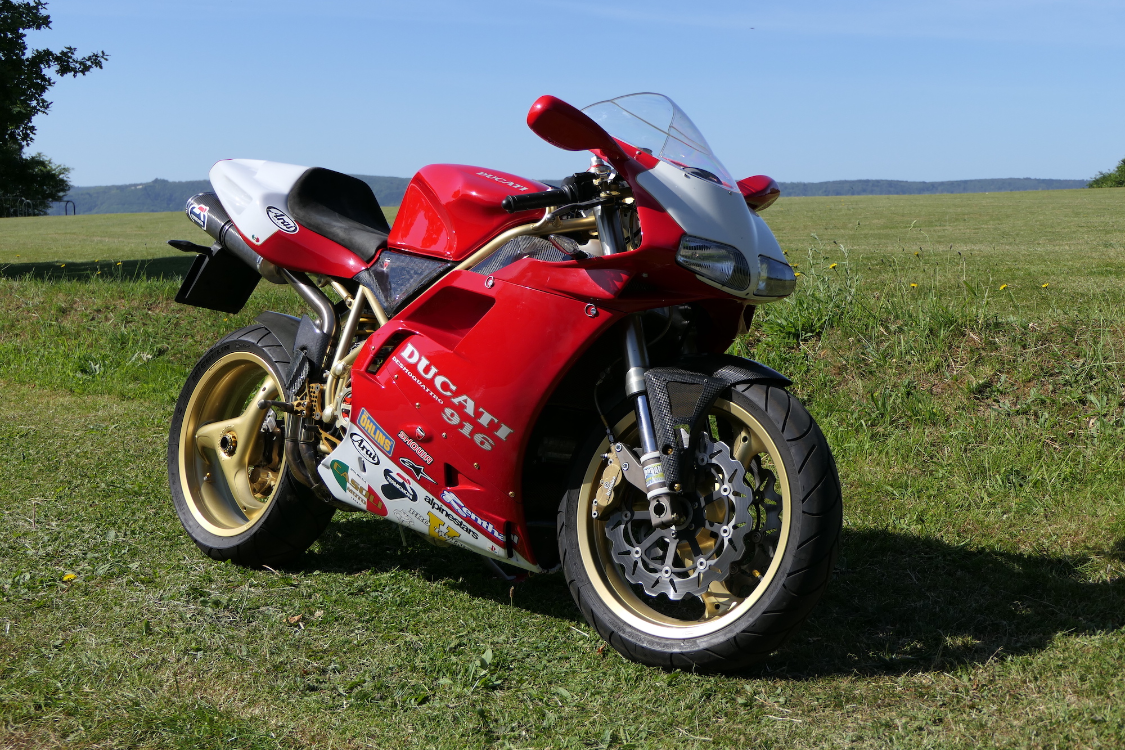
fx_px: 1500
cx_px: 562
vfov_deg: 28.1
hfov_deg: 41.1
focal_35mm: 48
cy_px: 375
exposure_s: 1/250
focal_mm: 17.5
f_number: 4
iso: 125
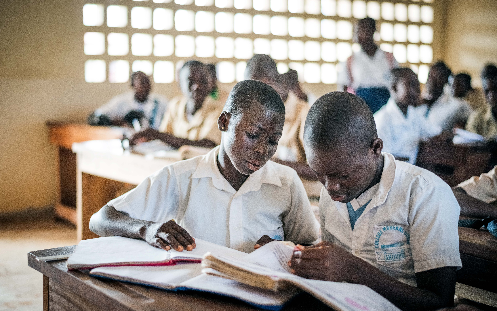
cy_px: 160
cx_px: 249
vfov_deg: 25.3
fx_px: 691
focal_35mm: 51
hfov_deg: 39.6
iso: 800
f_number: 1.8
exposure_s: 1/160
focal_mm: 50
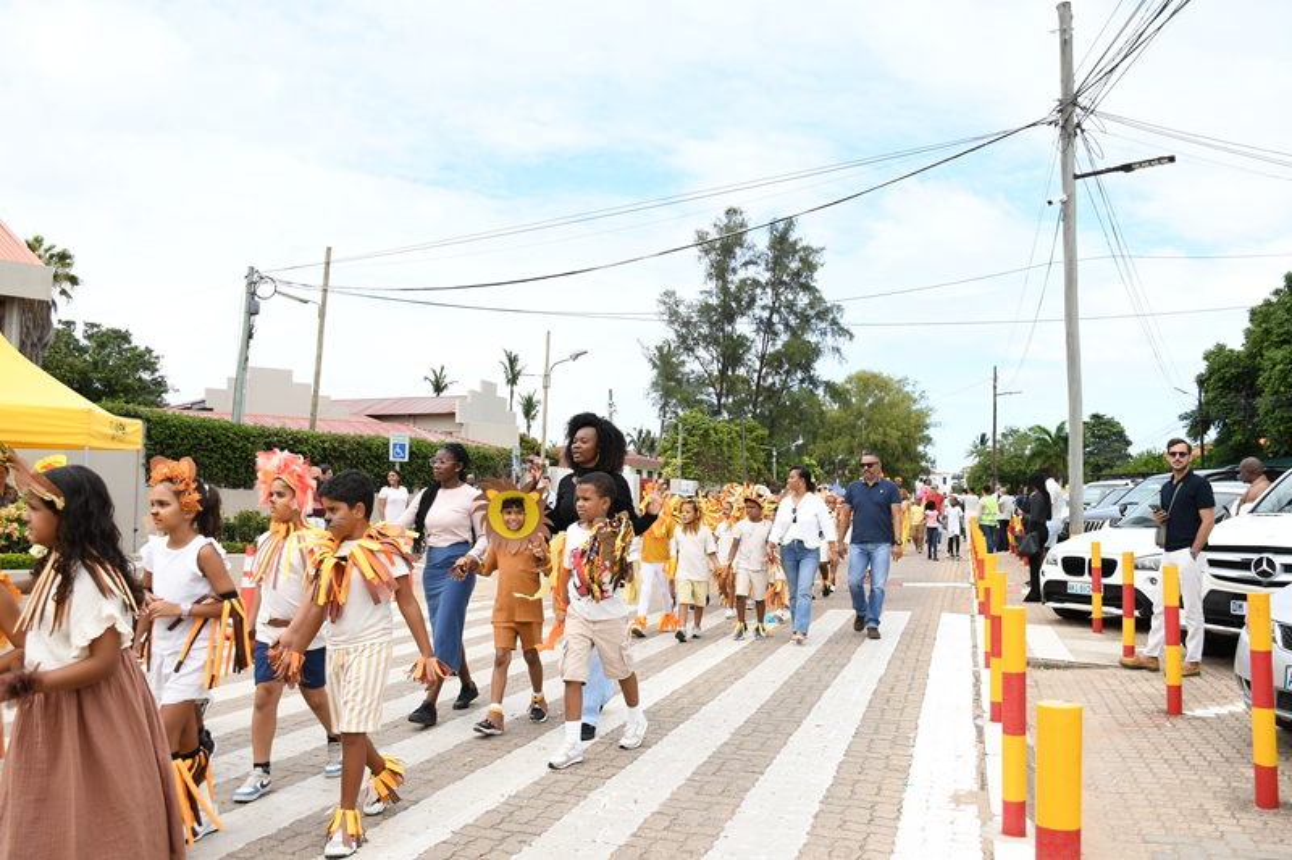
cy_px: 430
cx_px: 646
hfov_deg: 67.4
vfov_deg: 47.9
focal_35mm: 27
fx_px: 969
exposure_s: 1/400
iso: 160
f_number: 5.6
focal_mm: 18
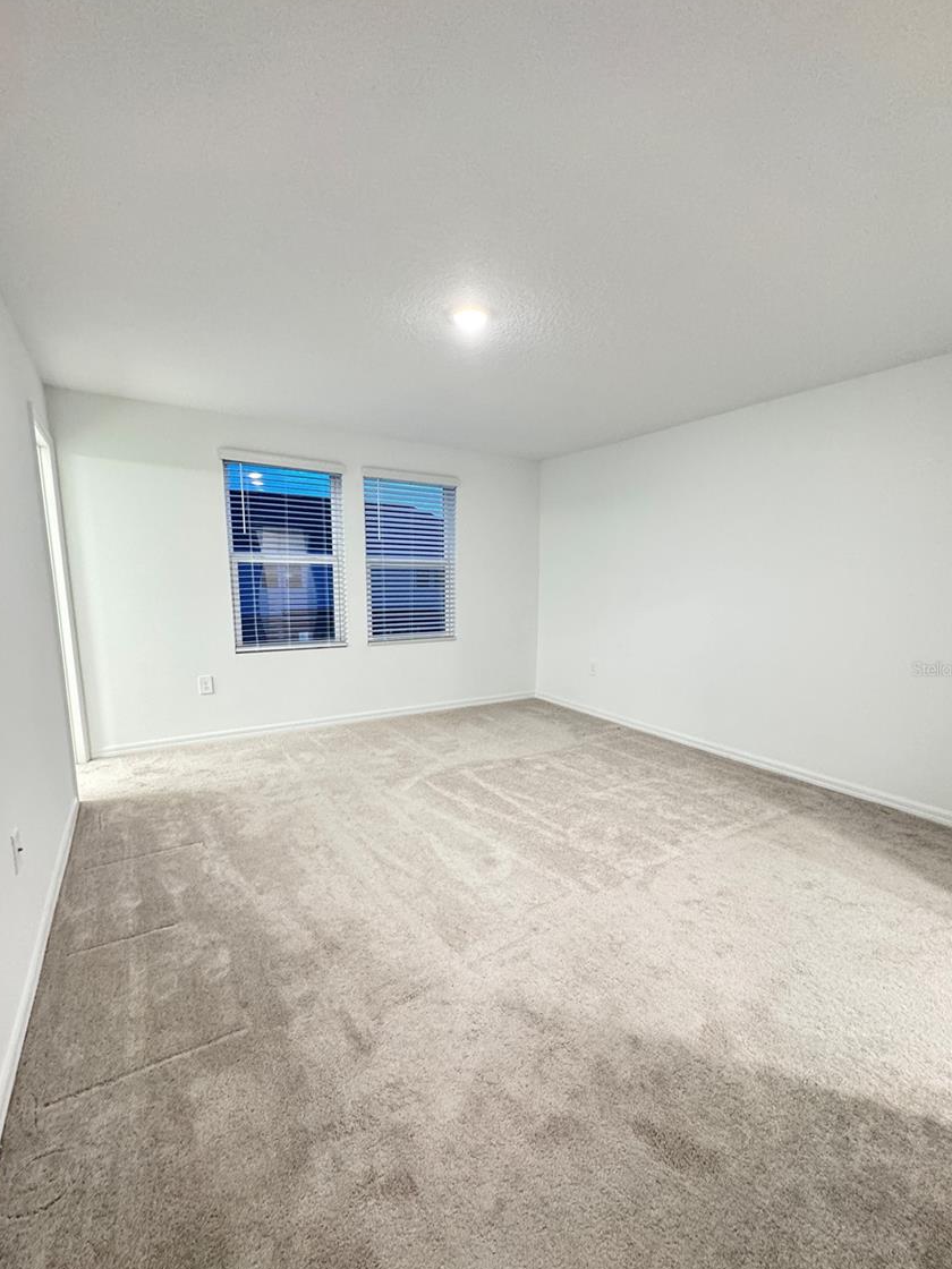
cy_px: 668
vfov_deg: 98.1
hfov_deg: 81.7
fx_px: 550
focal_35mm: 15
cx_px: 483
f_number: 2.2
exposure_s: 1/60
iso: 640
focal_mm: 2.22
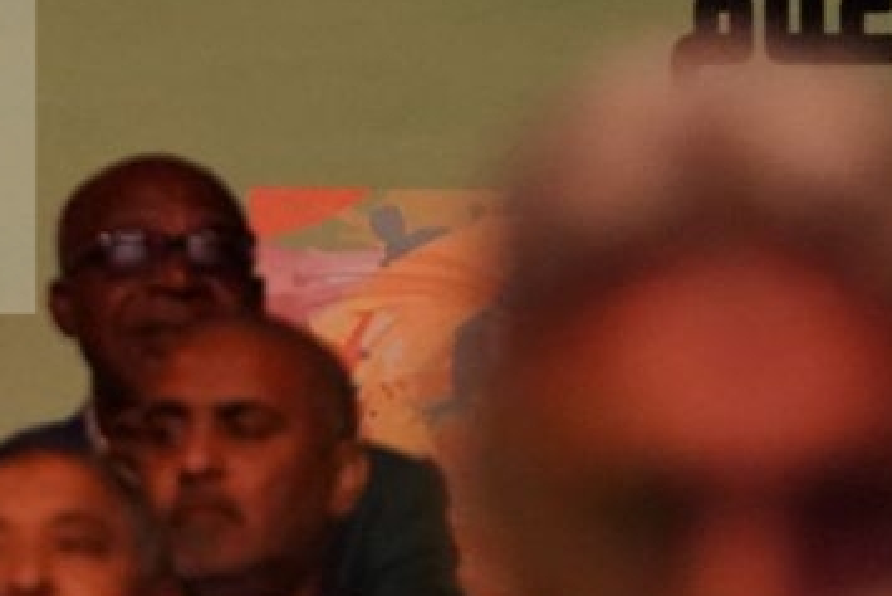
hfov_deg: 2.8
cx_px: 653
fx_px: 18466
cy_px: 86
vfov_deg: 1.8
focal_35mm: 745
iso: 6400
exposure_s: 1/500
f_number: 2.8
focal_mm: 147
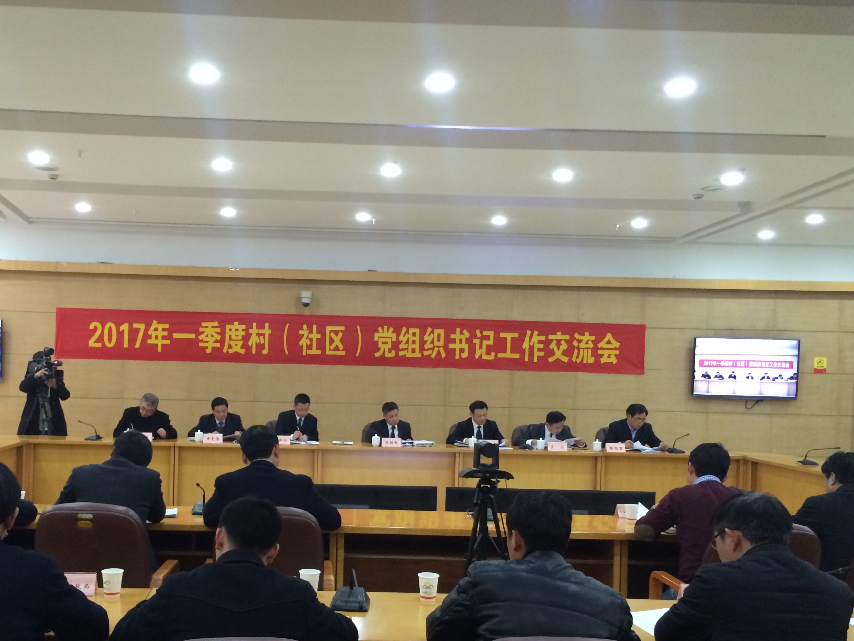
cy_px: 392
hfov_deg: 48.5
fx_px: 937
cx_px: 322
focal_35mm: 38
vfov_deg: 37.5
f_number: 2.2
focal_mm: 4.15
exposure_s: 1/33
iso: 320
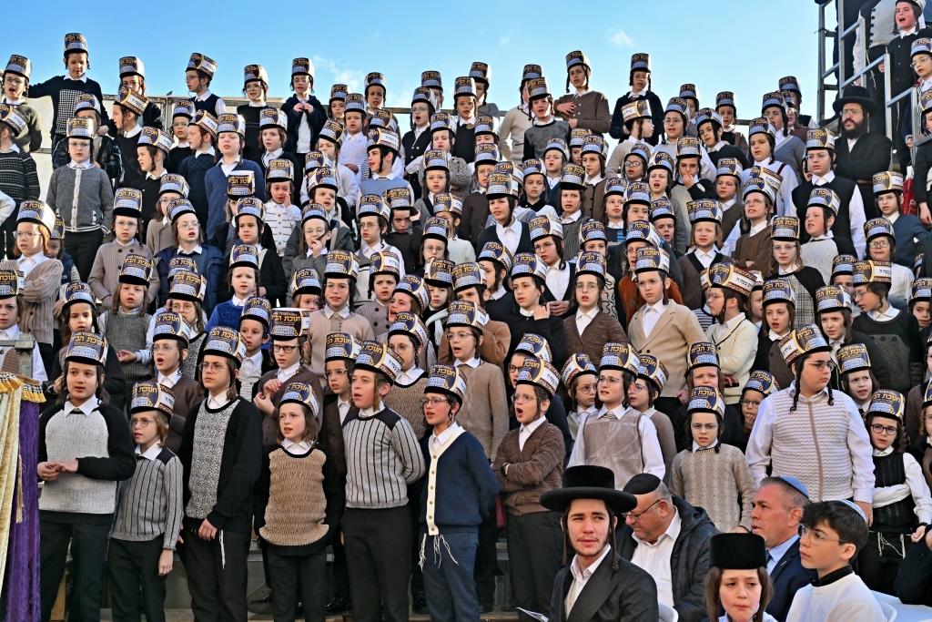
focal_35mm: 46
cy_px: 311
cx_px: 466
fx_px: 1191
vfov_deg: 29.3
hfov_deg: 42.7
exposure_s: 1/200
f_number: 9
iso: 160
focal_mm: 46
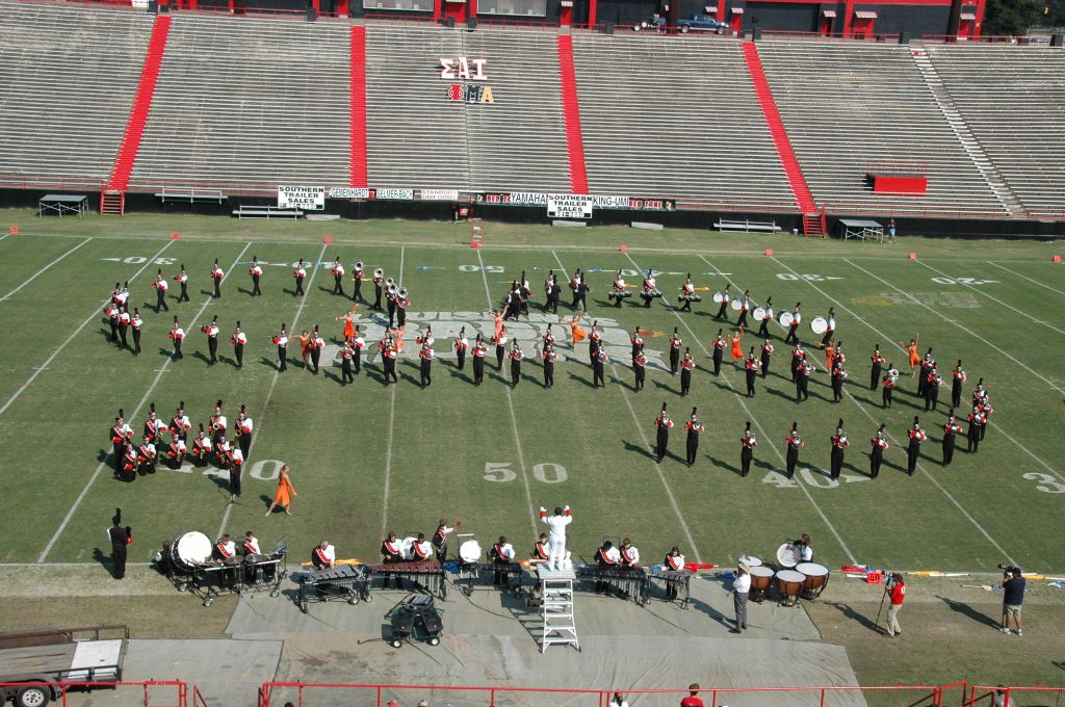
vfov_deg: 28.0
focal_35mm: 48
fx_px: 1418
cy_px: 354
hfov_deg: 41.2
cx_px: 532
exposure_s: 1/320
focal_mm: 32
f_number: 9
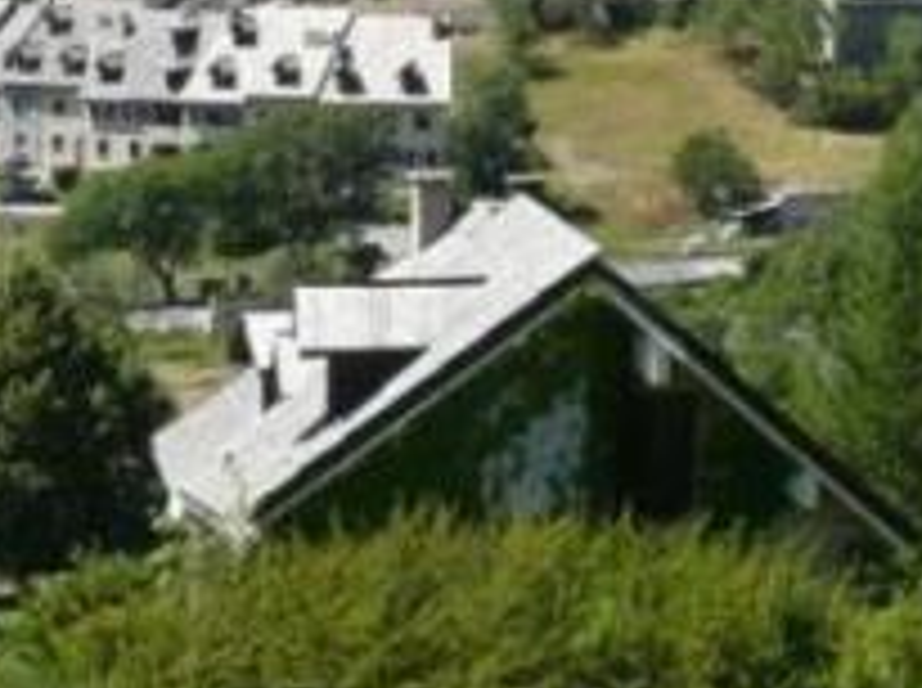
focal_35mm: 146
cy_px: -463
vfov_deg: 9.7
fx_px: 3882
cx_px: 1187
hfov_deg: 13.1
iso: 100
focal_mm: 5.8
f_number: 3.7
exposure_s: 1/500
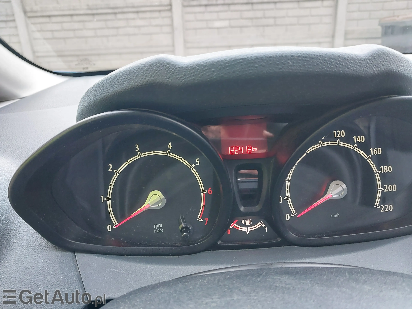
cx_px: 206
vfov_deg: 46.8
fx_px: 357
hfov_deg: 60.0
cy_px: 154
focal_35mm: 30
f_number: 1.8
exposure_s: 1/50
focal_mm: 4.6
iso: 320
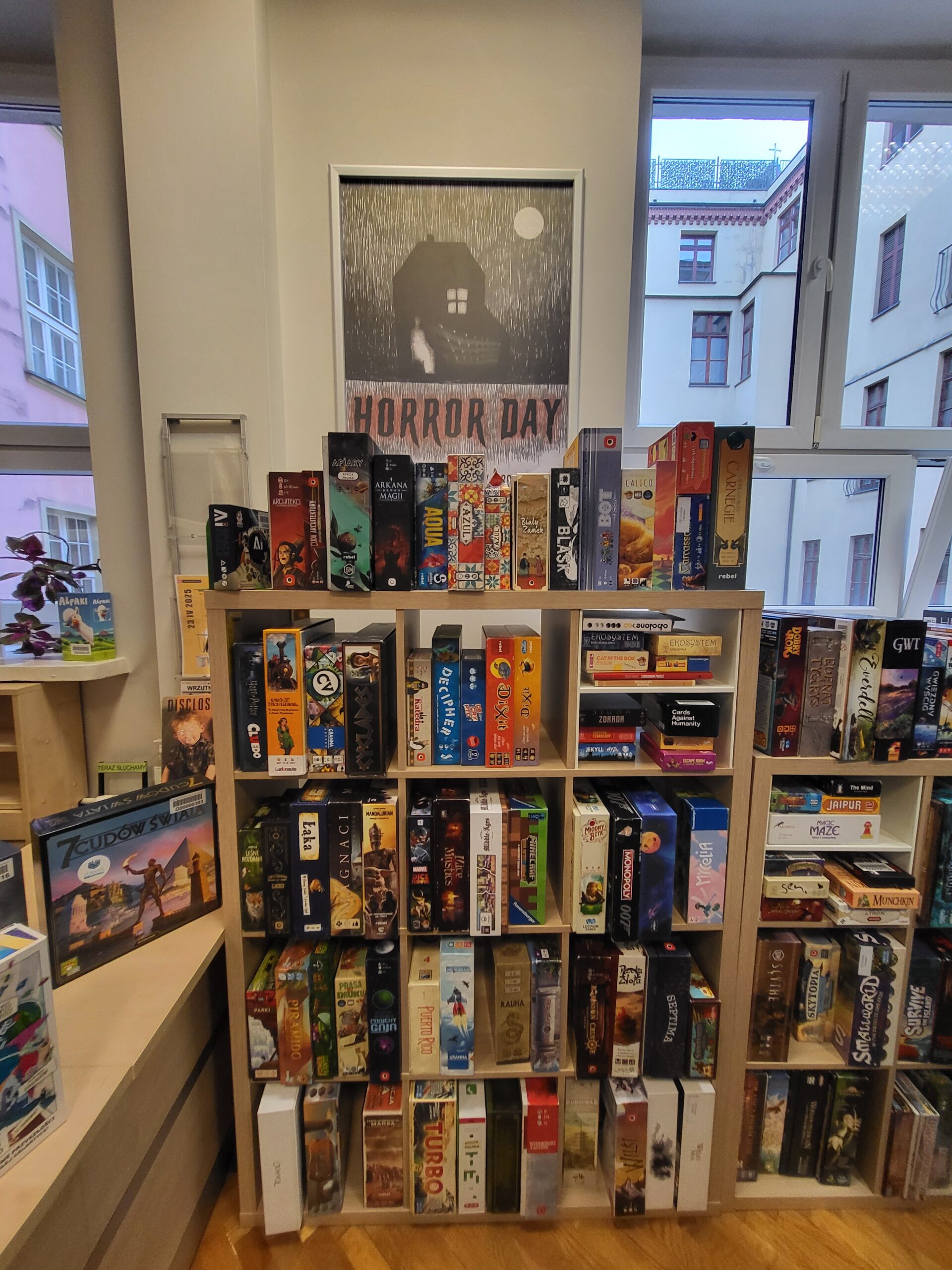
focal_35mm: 13
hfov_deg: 89.9
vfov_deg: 106.2
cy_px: 635
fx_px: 477
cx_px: 476
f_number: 2.2
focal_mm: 1.74
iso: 250
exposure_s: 1/50
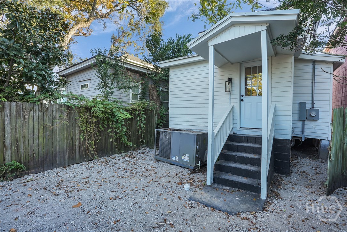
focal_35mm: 16
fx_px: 154
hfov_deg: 96.7
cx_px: 174
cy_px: 116
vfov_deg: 73.8
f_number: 10
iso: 320
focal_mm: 16
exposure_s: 1/25
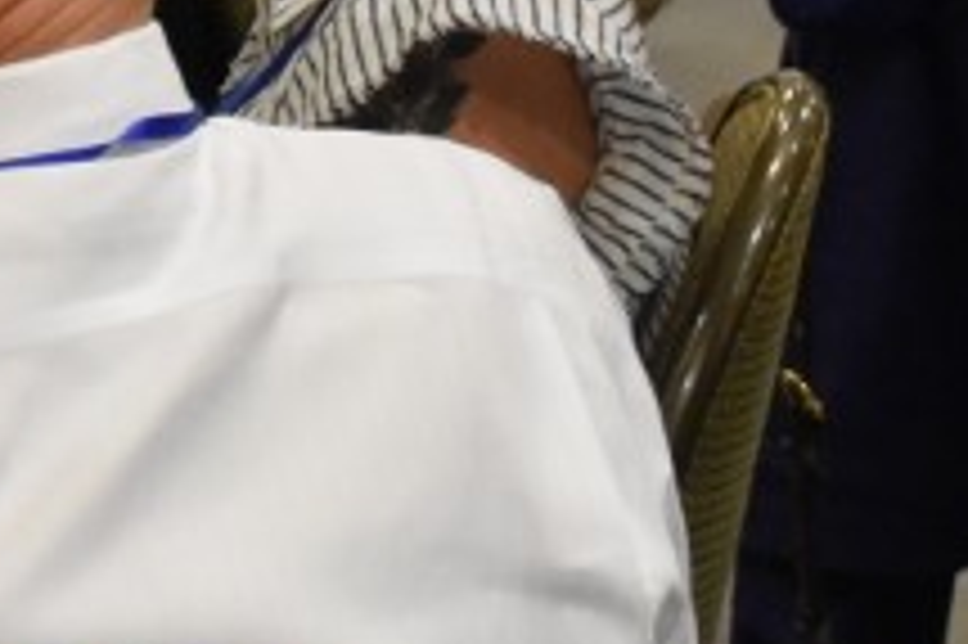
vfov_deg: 4.8
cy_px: -585
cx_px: -342
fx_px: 7568
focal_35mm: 282
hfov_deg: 7.2
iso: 2500
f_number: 4.5
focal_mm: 35
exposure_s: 1/60
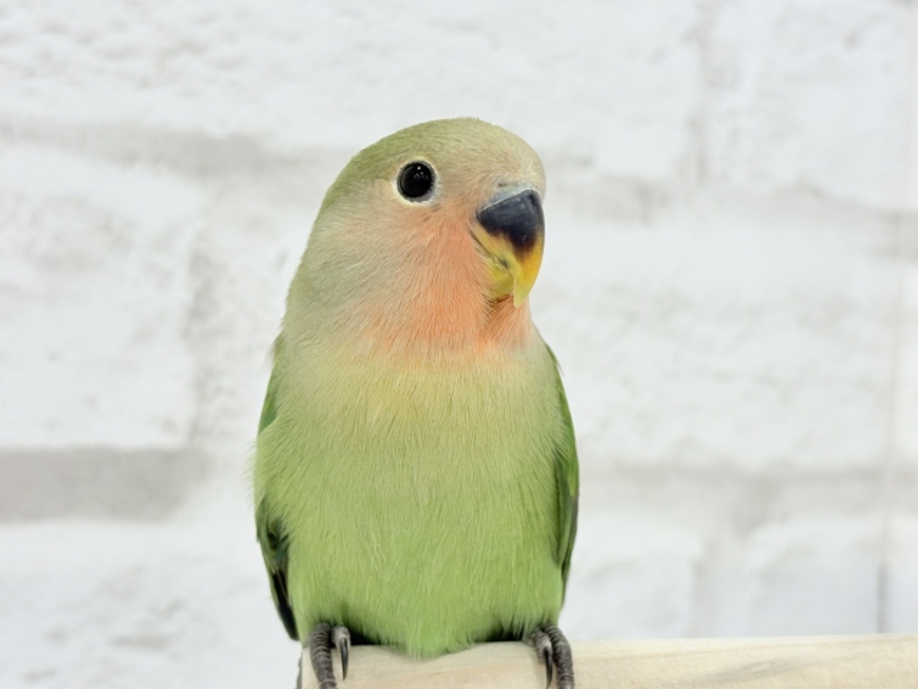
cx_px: 459
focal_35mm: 52
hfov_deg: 36.8
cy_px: 344
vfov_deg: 28.0
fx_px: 1379
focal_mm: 5.96
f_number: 1.6
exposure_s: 1/50
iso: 40
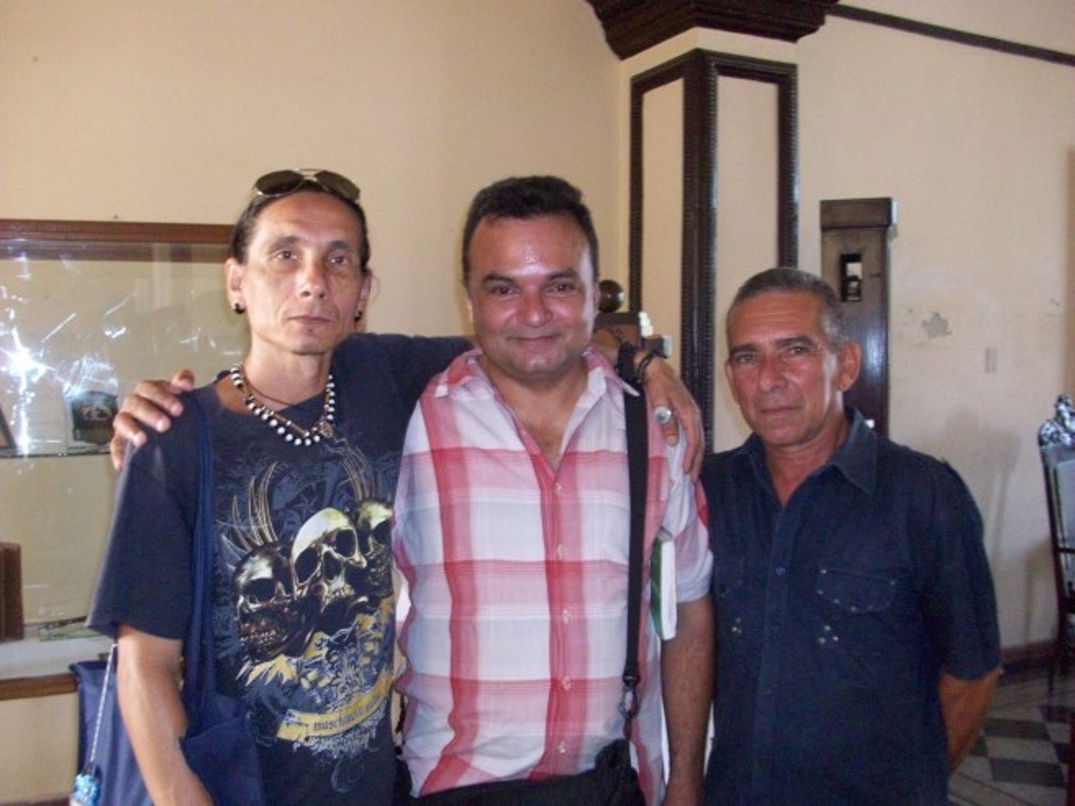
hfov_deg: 54.0
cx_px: 538
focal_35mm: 34
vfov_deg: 41.8
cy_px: 403
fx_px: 1056
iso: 320
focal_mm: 5.7
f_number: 2.8
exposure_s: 1/60
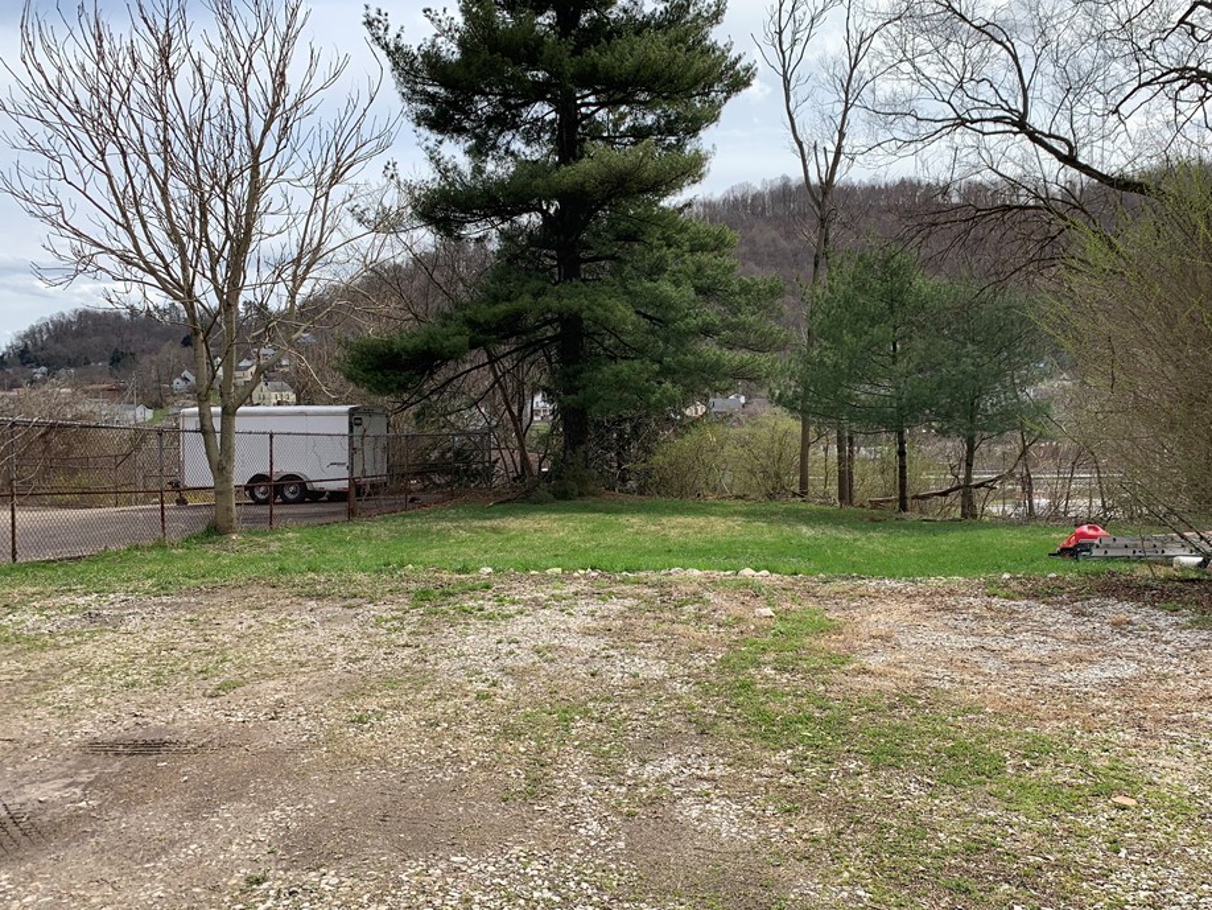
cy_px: 456
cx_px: 663
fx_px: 1016
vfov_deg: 48.2
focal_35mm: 29
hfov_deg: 61.5
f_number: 1.8
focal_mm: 4.25
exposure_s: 1/1748
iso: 25
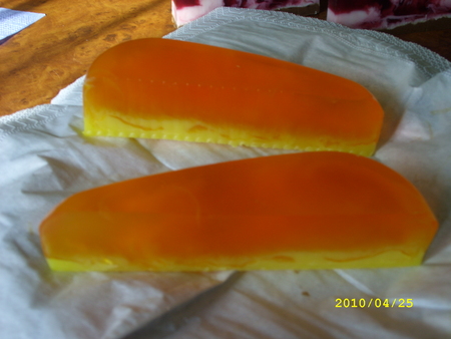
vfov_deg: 33.6
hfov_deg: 43.8
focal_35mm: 43
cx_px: 226
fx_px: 561
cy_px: 170
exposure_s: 1/30
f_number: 4.5
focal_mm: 8.86
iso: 50
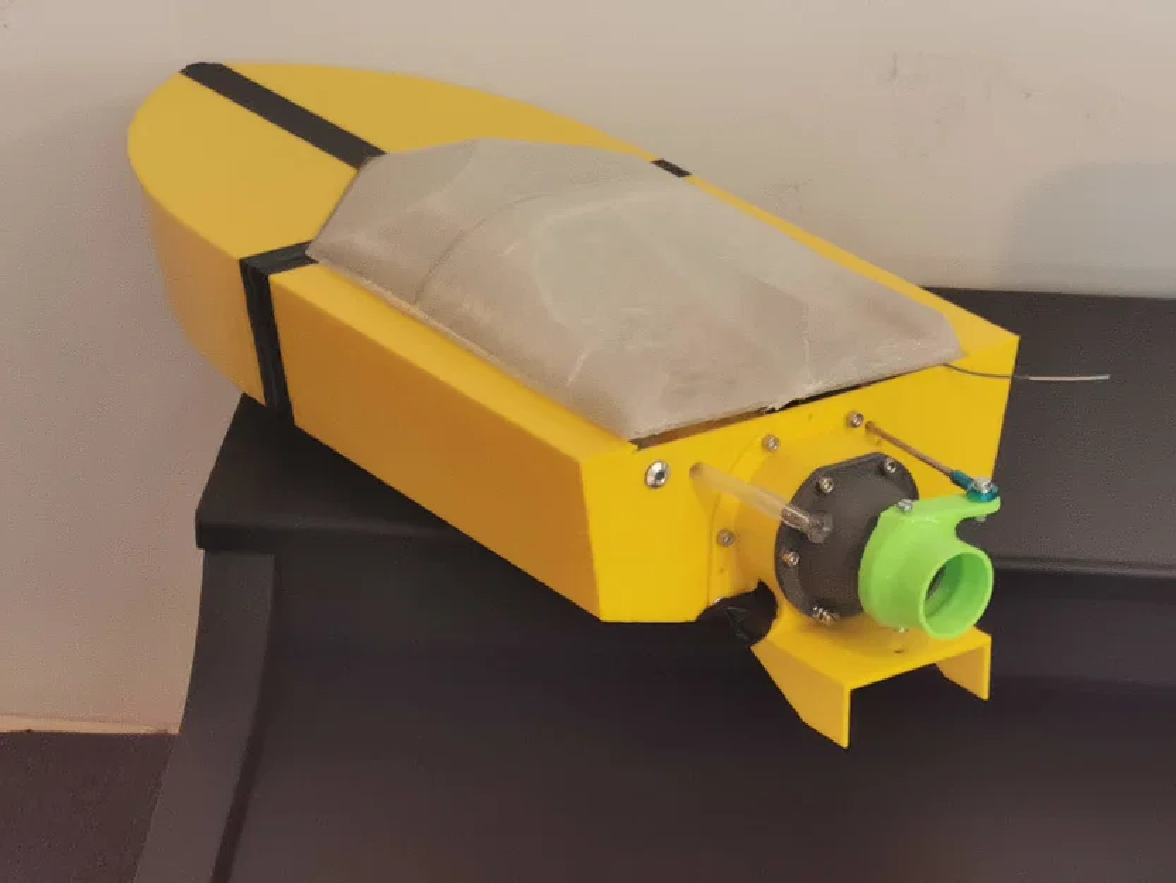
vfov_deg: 11.0
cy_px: 442
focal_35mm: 135
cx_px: 588
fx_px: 4587
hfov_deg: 14.6
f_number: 1.6
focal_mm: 5.56
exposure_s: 1/100
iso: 125
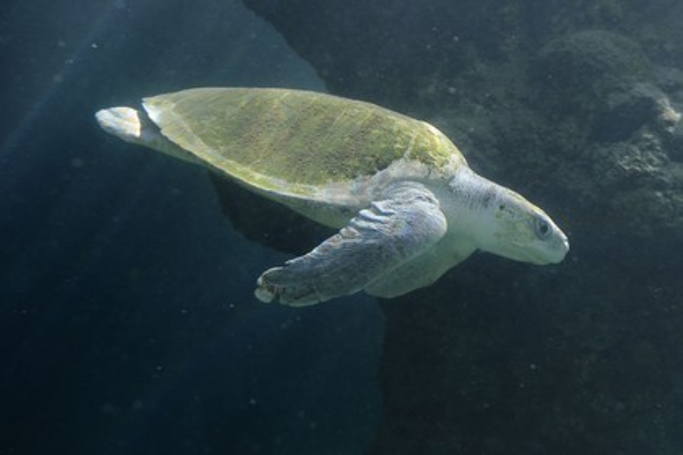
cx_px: 342
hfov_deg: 36.2
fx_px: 1043
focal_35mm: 55
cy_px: 228
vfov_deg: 24.6
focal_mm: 55
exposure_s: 1/200
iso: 200
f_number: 5.6
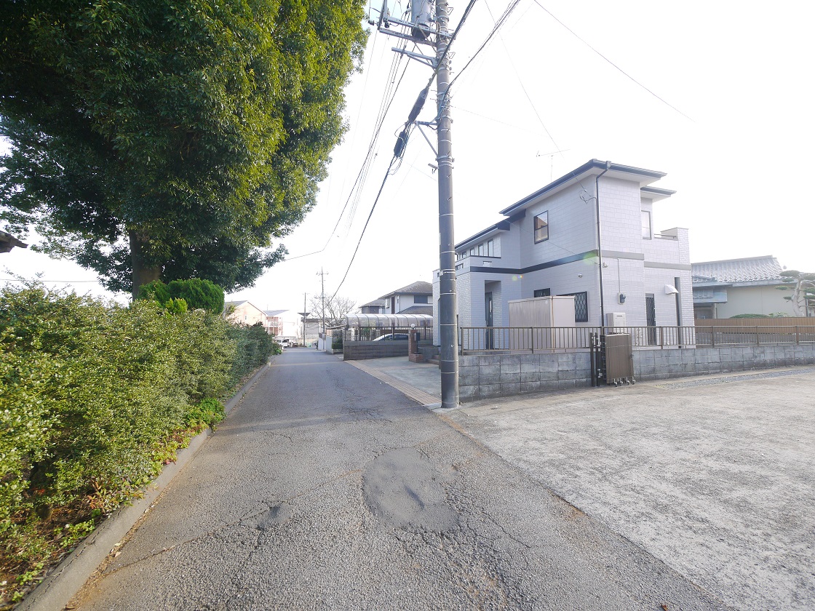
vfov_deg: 85.7
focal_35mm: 14
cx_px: 408
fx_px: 330
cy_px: 306
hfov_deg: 102.1
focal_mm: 7
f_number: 5
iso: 160
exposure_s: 1/125
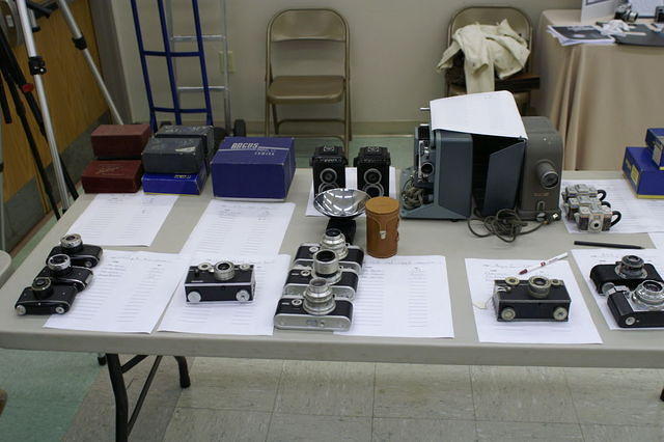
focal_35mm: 36
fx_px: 664
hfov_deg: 53.2
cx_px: 332
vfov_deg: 36.8
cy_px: 221
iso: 400
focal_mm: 24
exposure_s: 1/60
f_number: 4.5
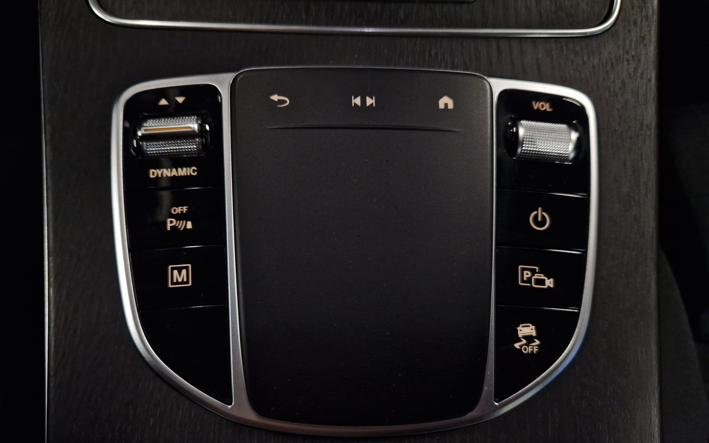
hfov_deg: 72.5
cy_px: 241
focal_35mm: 25
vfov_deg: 49.2
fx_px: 483
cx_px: 346
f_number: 1.8
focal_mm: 5.4
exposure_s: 1/100
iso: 80
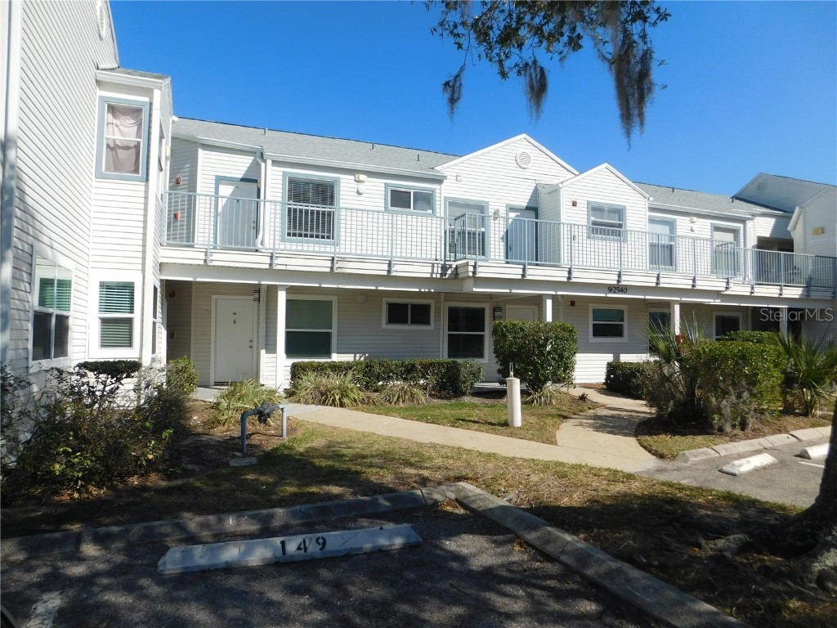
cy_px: 314
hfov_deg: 73.9
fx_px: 556
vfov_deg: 58.9
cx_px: 418
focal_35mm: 23
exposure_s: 1/640
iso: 125
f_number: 6
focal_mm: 4
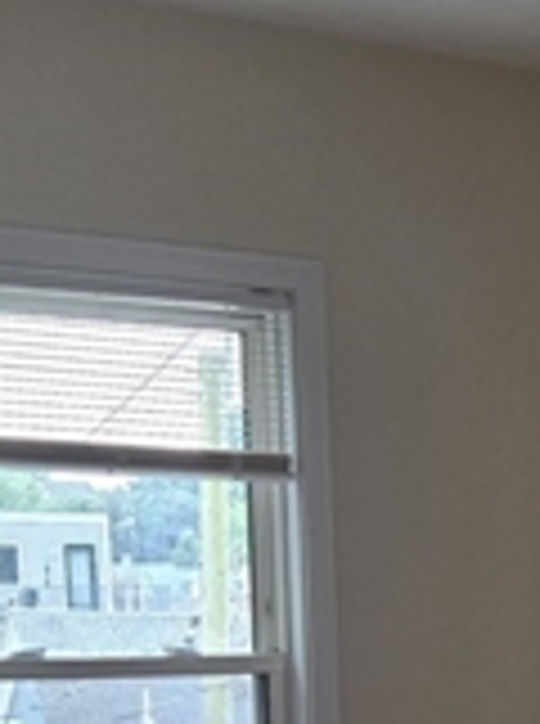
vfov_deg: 16.7
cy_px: 1007
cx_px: 810
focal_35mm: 110
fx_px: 2297
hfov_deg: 12.7
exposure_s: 1/180
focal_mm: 5.4
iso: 64
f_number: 1.8
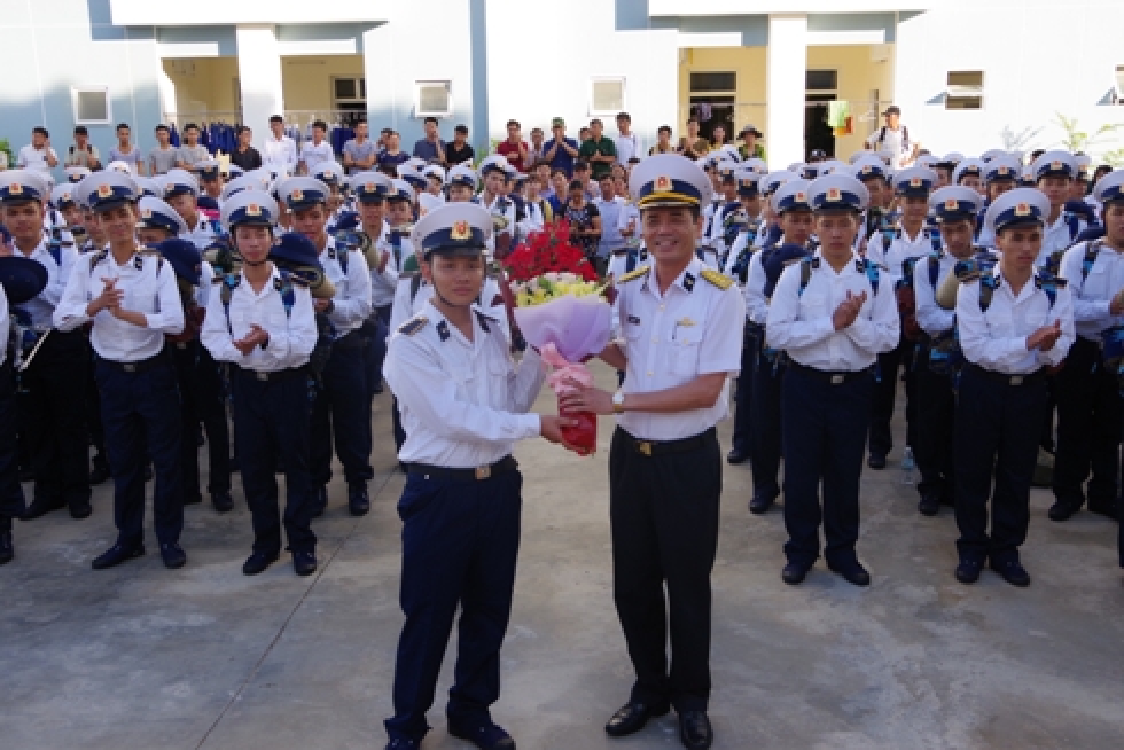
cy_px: 375
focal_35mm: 36
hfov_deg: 53.1
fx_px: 1124
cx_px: 562
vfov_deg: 36.9
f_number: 7.1
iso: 200
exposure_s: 1/125
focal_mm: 24
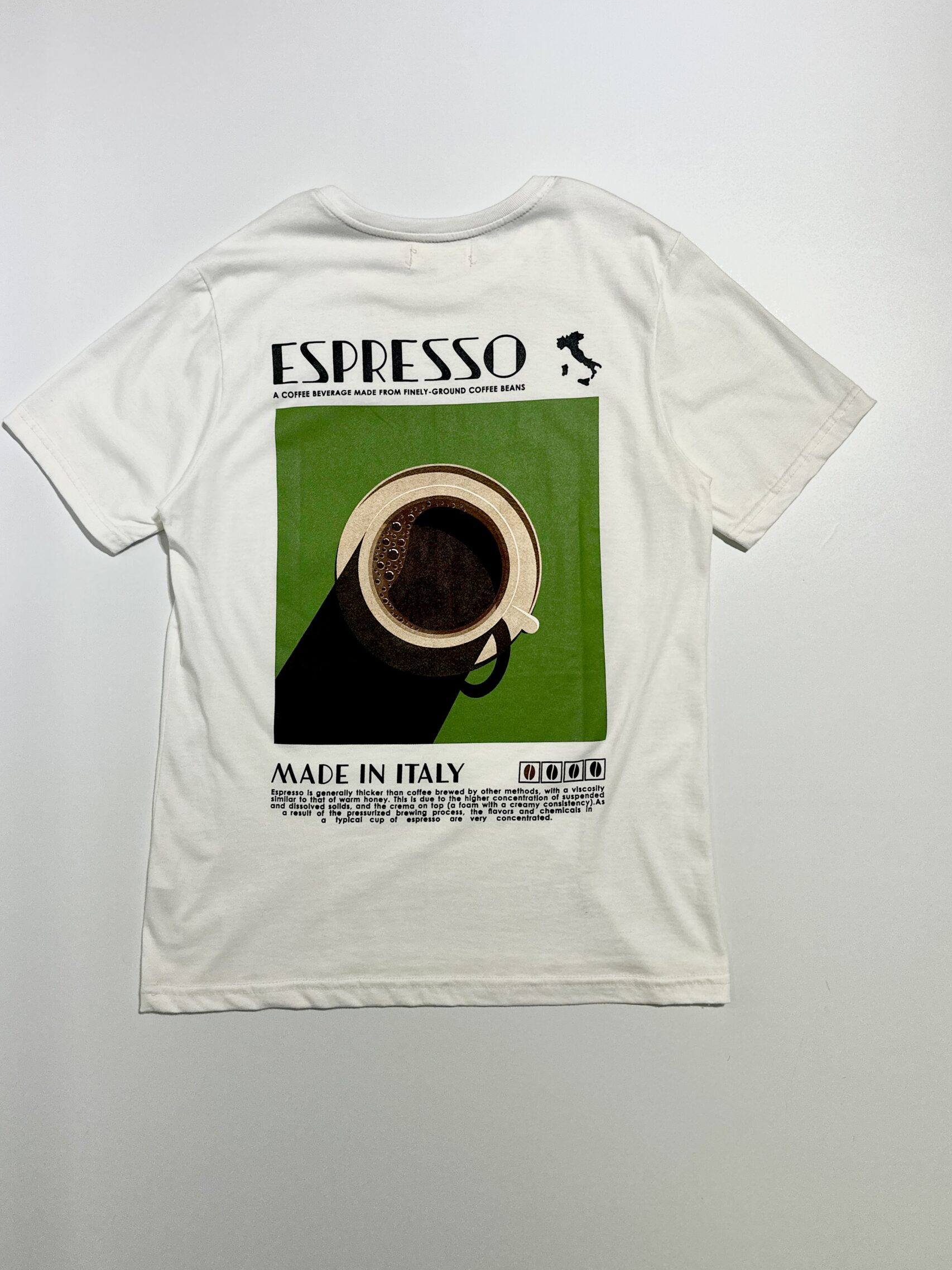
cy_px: 590
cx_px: 428
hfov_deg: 51.3
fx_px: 990
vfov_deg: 65.3
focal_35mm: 27
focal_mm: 6.86
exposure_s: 1/319
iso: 80
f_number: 1.78
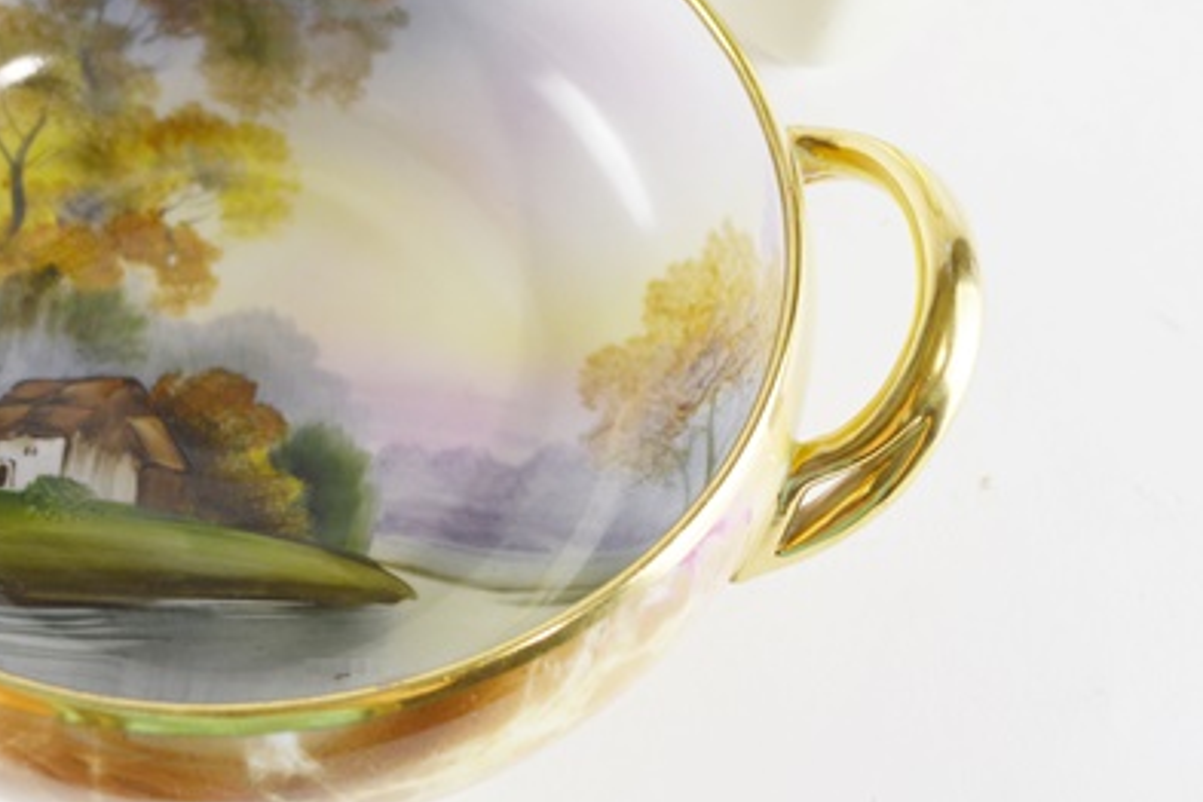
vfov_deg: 24.5
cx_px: 358
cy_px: 251
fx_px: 1838
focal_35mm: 55
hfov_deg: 35.7
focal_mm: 24
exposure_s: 1/125
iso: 320
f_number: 5.6
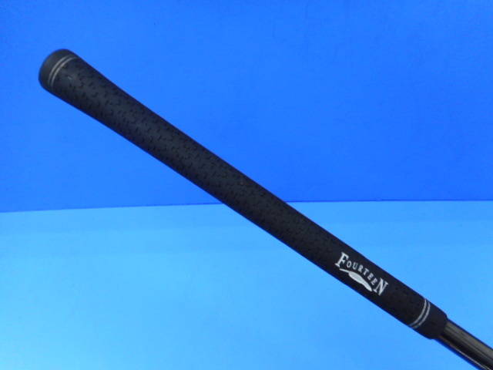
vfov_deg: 54.9
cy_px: 185
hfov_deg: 69.4
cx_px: 246
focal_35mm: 25
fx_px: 356
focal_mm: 4.5
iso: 125
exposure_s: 1/30
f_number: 3.7
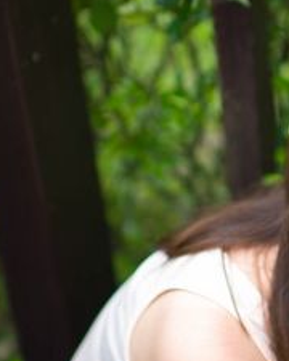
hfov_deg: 11.7
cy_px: 157
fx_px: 1401
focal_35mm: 131
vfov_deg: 14.7
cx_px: 283
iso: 100
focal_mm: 35
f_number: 1.4
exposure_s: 1/400
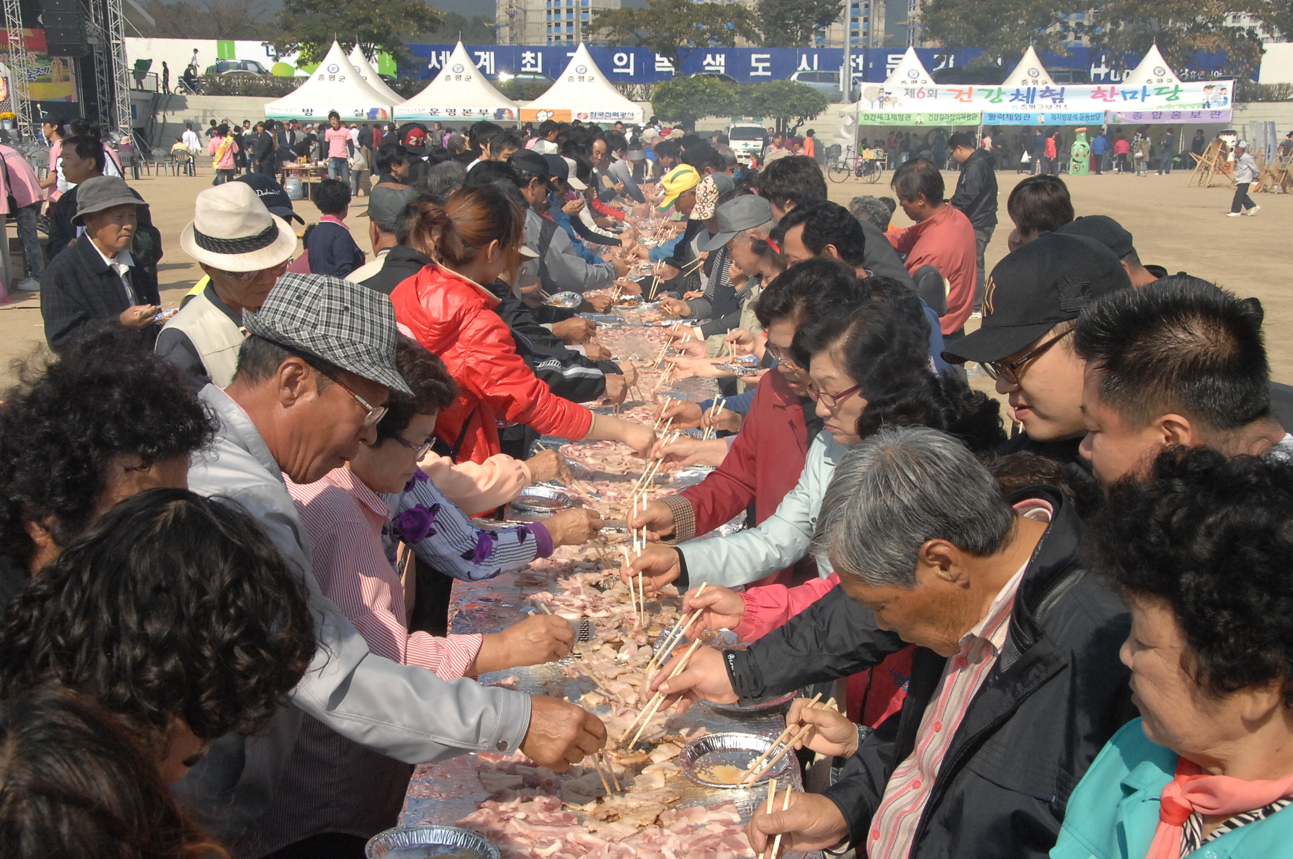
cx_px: 646
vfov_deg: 31.8
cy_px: 430
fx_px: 1507
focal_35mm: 42
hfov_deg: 46.4
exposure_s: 1/640
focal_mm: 28
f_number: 13
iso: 800
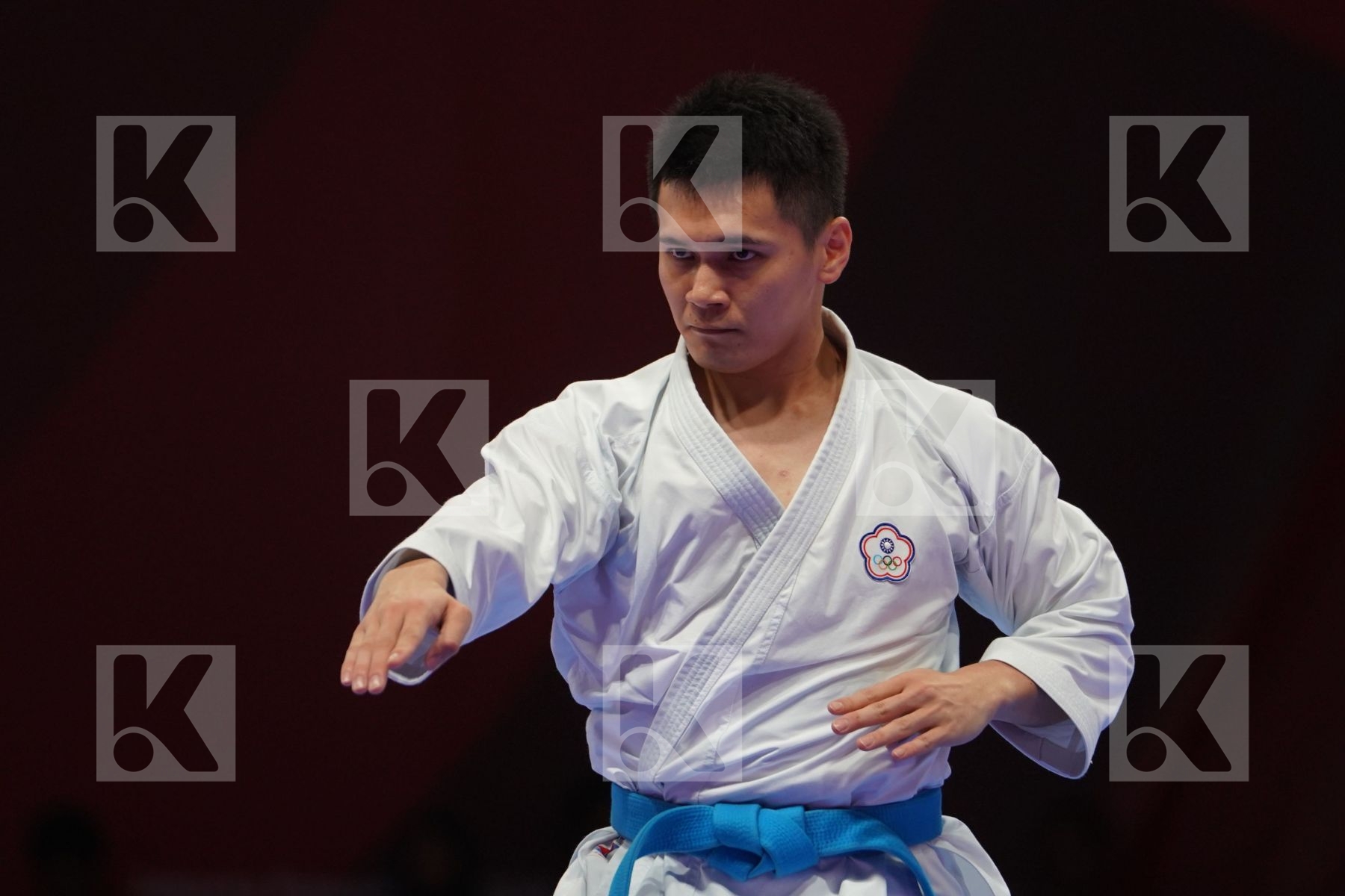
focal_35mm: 420
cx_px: 672
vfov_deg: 3.3
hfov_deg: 4.9
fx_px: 15690
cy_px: 448
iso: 1250
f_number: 4
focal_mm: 280
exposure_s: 1/500
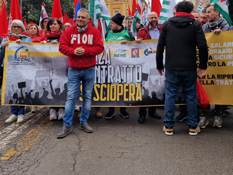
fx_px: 269
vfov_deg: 35.1
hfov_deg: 46.8
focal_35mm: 40
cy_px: 42
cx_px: 118
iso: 50
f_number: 1.8
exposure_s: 1/325
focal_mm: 6.4
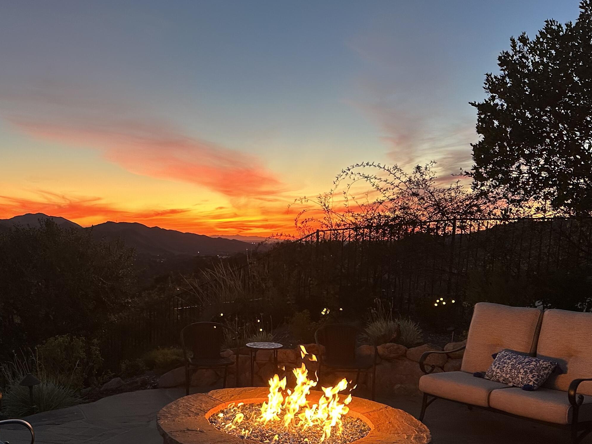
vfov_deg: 39.0
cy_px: 313
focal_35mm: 36
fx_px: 616
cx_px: 205
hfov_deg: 50.6
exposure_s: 1/98
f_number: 1.78
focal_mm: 6.86
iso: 250
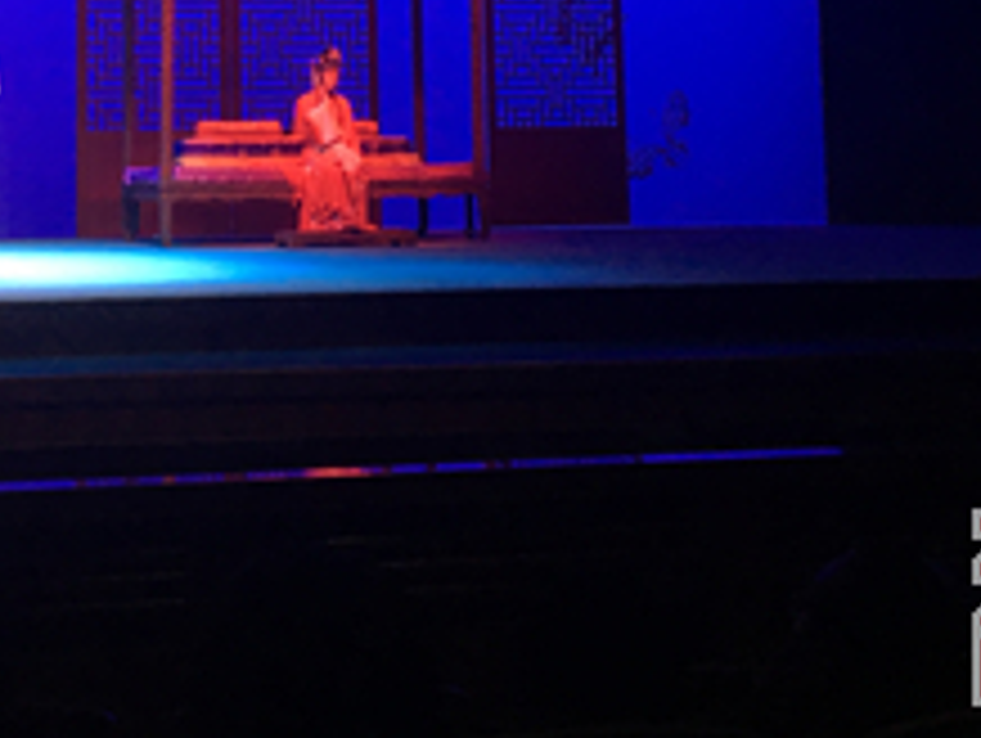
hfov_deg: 26.3
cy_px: -148
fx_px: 2071
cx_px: 252
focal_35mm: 73
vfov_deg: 19.1
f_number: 2.2
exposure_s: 1/33
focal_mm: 4.15
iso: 40
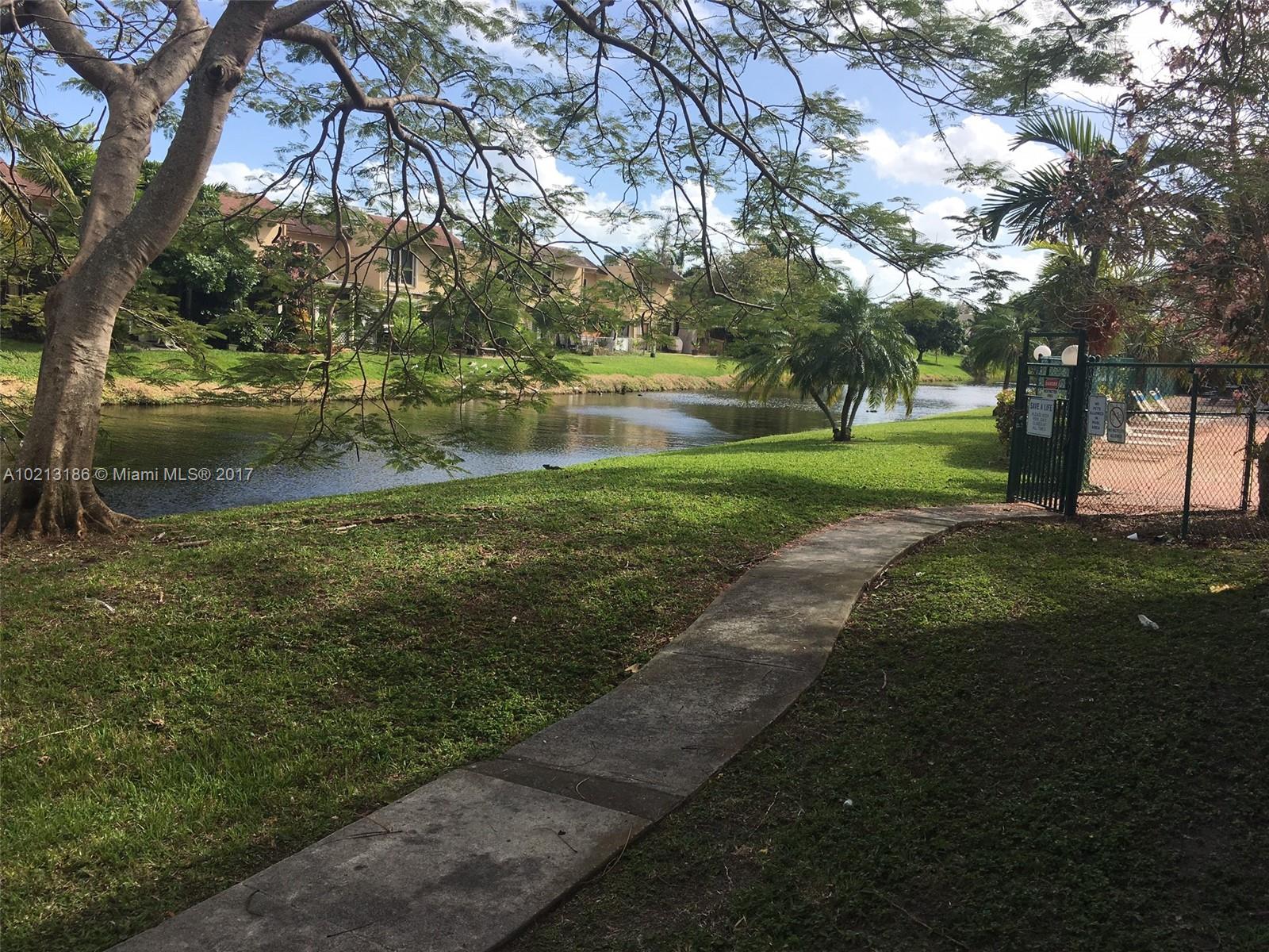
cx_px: 634
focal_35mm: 29
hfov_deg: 61.7
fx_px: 1063
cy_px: 476
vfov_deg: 48.2
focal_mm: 4.15
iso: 25
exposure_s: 1/1131
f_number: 2.2
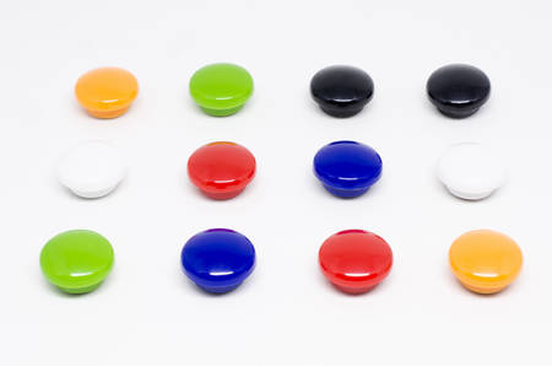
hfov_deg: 27.0
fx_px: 1148
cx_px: 276
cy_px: 183
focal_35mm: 75
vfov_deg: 18.1
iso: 100
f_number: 16
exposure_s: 1/4
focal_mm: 50
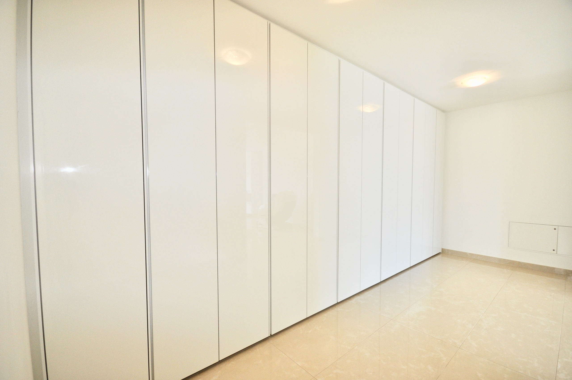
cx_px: 286
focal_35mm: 15
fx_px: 238
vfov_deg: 77.2
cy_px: 190
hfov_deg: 100.5
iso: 250
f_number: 4
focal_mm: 10
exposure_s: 1/60
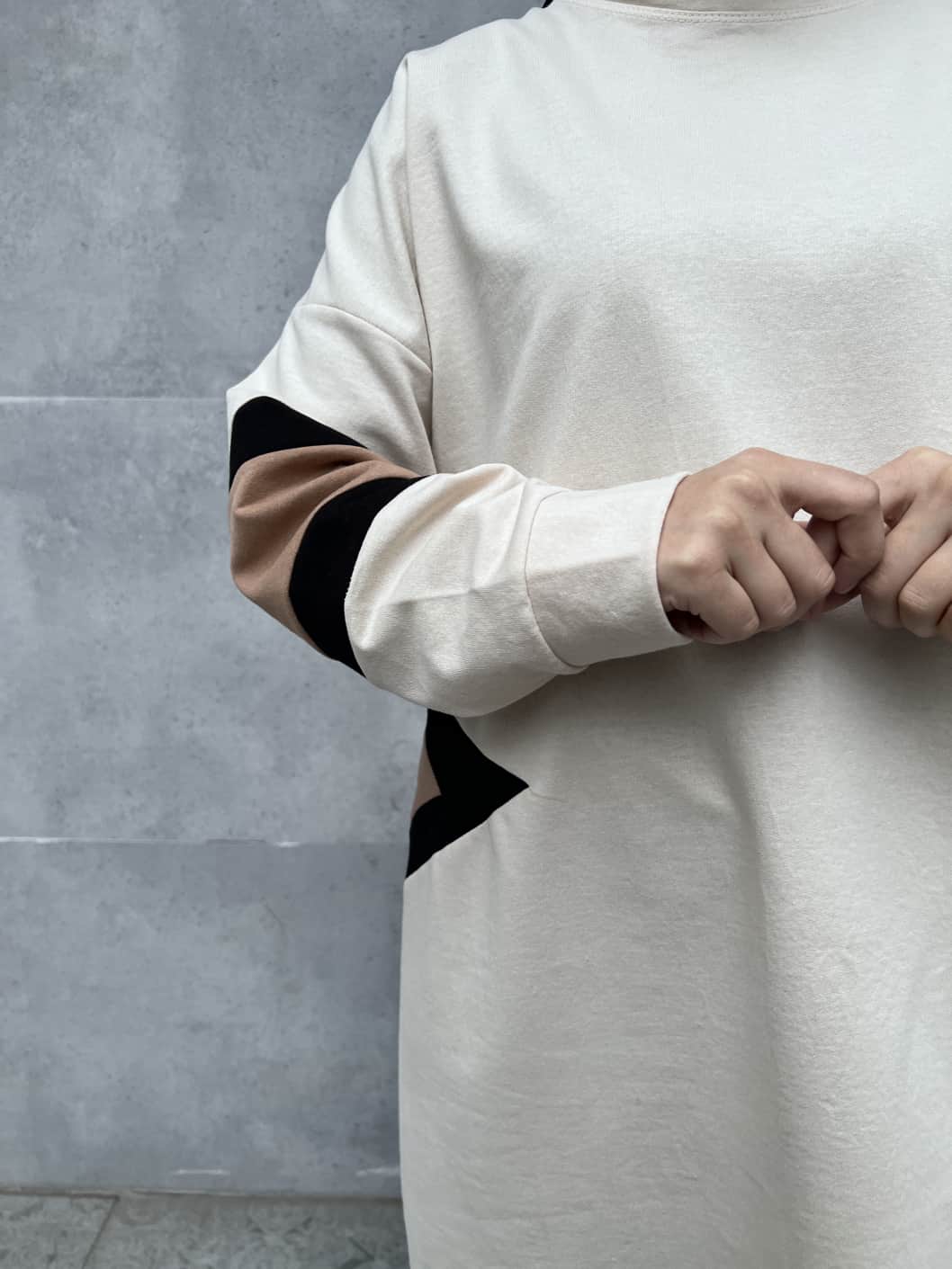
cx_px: 476
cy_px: 634
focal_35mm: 26
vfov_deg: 67.3
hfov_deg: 53.1
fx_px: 954
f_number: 1.5
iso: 80
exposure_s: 1/121
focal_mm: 5.7
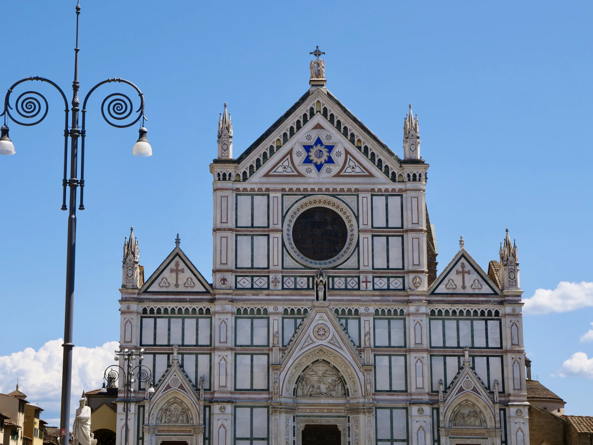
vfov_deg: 21.0
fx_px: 1199
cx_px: 296
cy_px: 222
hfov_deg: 27.8
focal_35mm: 70
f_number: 6.3
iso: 200
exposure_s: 1/800
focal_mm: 35
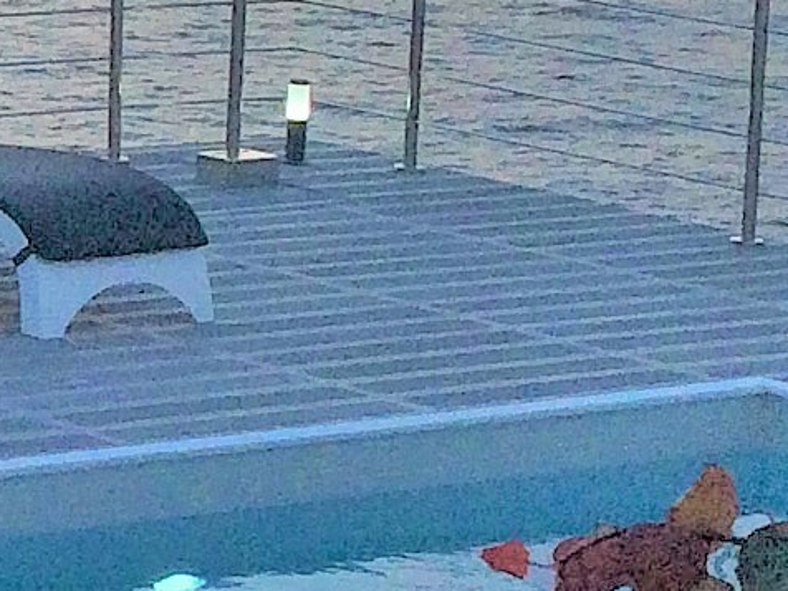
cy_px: -162
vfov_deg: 7.4
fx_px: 4530
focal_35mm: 199
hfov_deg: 8.5
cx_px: -1463
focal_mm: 4.15
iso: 32
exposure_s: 1/272
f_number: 2.2
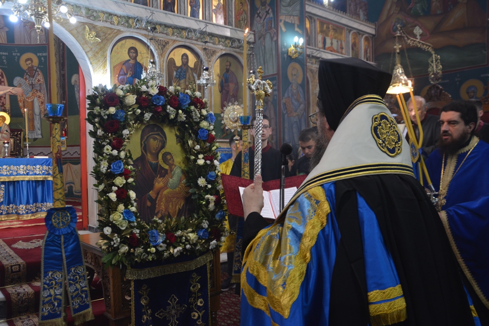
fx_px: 428
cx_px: 244
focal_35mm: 32
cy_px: 163
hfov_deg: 59.5
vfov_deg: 41.7
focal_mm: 21
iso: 800
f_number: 3.8
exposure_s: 1/30
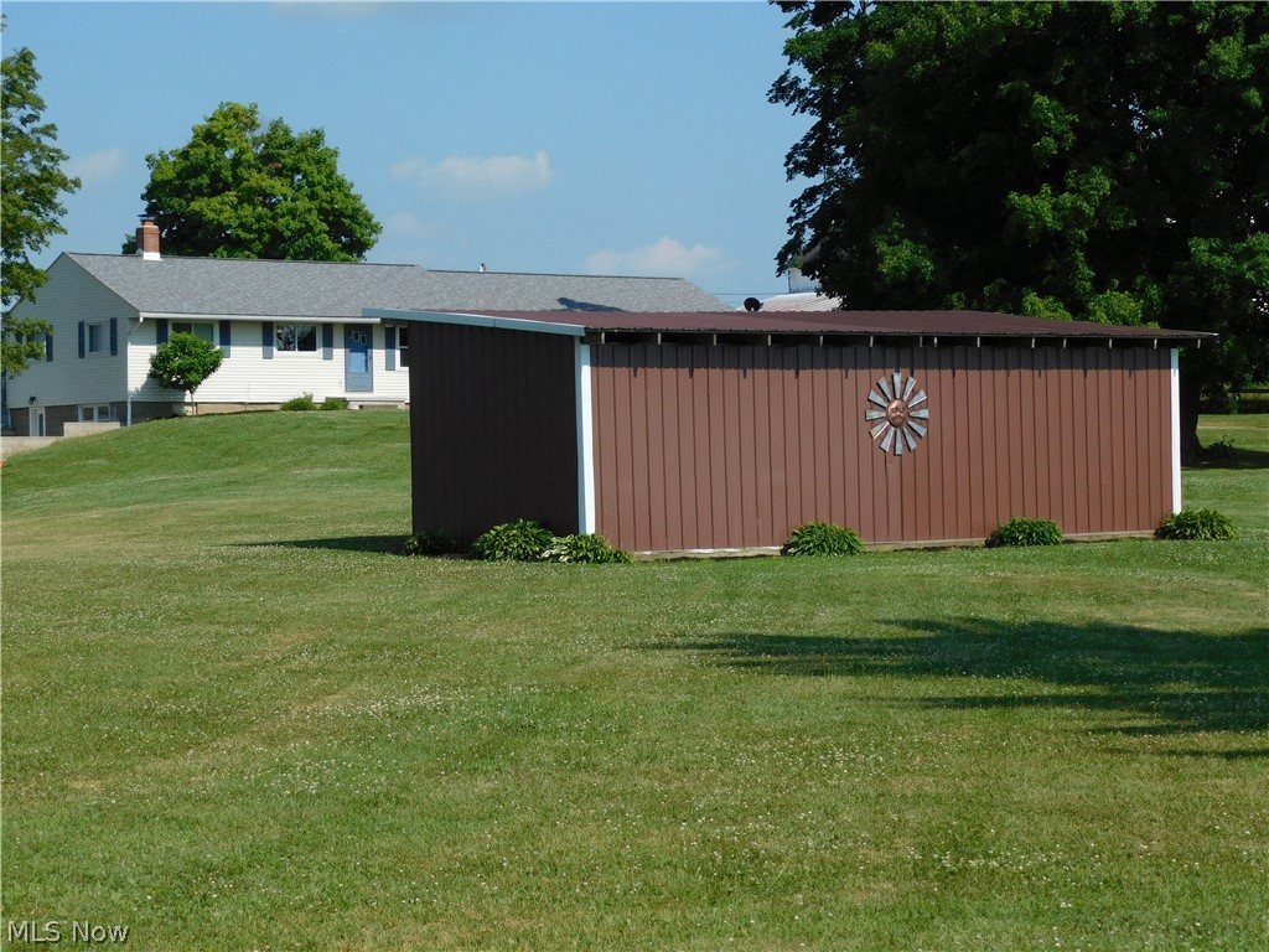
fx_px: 2933
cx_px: 634
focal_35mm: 80
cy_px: 476
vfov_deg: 18.4
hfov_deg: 24.4
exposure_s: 1/1000
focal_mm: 14.2
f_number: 4.4
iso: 125
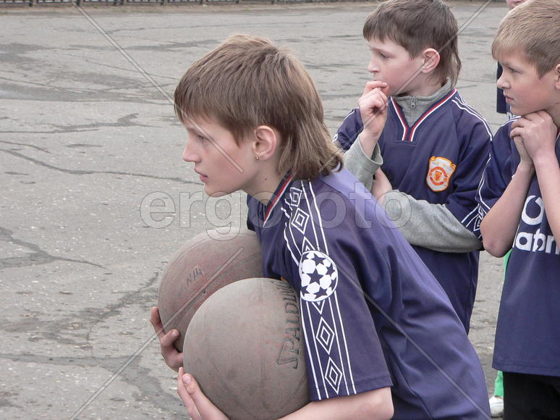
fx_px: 1941
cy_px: 210
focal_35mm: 120
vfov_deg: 12.3
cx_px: 280
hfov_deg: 16.4
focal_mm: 20
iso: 200
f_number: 4
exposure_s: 1/320
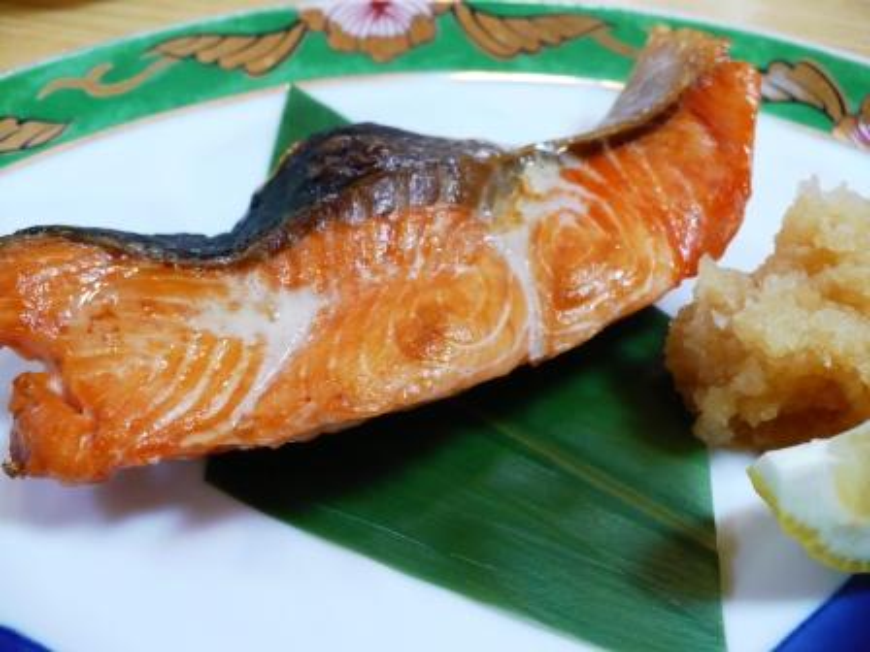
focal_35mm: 37
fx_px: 930
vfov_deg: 38.7
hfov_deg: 50.1
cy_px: 326
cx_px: 435
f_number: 2.8
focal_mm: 6.1
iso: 200
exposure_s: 1/10
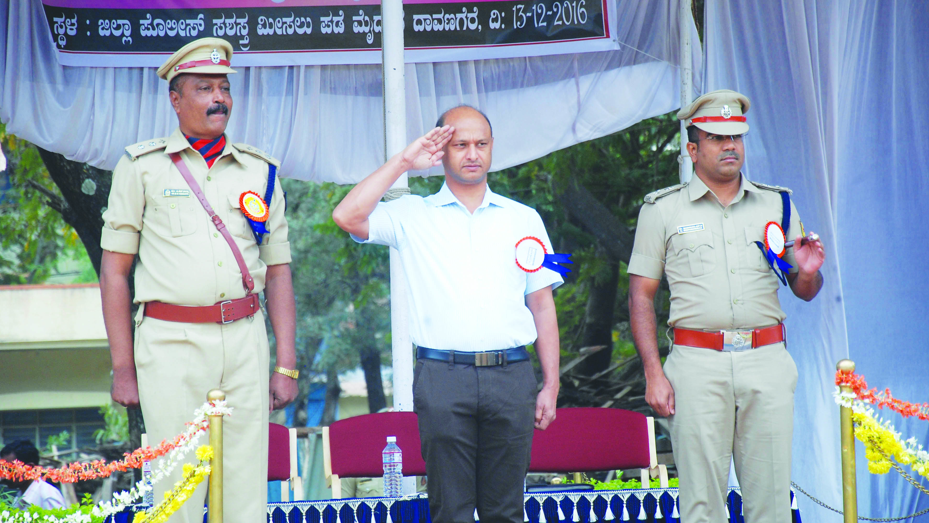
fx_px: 4078
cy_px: 225
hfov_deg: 13.0
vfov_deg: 7.3
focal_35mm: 166
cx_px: 465
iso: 320
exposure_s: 1/100
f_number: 6.3
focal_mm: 105
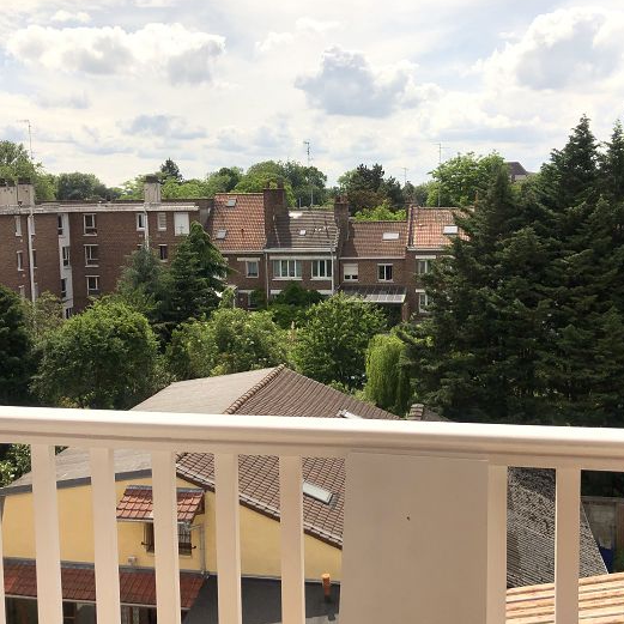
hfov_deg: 43.8
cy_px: 296
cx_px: 344
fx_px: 775
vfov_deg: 43.8
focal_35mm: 38
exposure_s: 1/6024
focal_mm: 3.99
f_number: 1.8
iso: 20
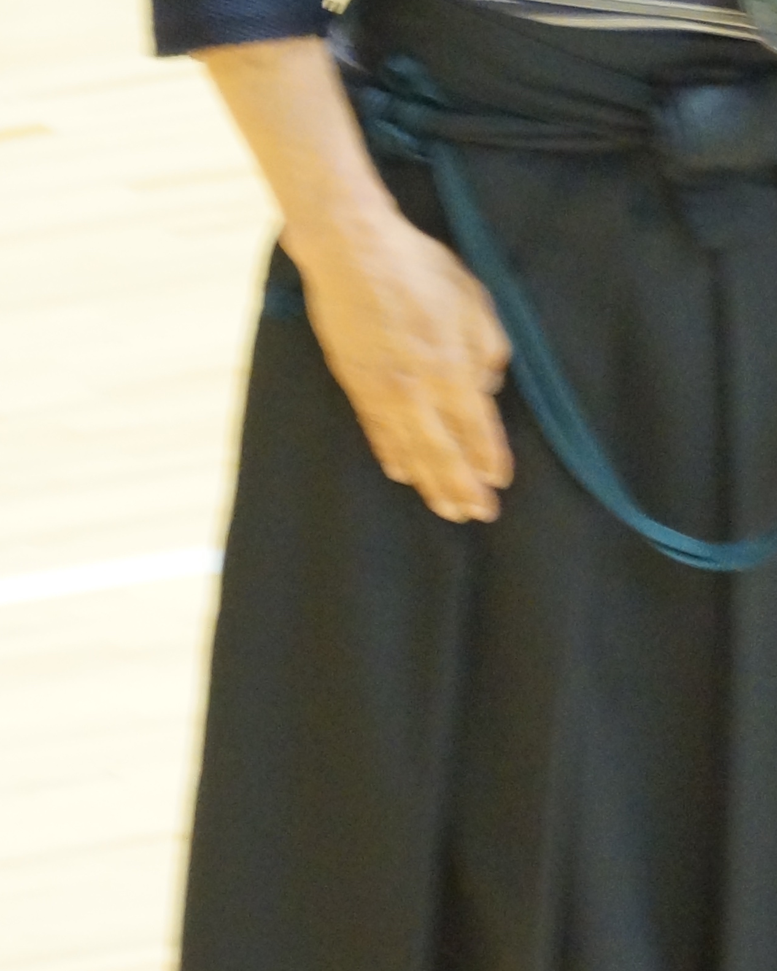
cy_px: 46
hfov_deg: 1.6
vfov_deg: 2.0
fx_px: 27619
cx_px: 587
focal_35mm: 961
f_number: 5
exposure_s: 1/40
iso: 1600
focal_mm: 180
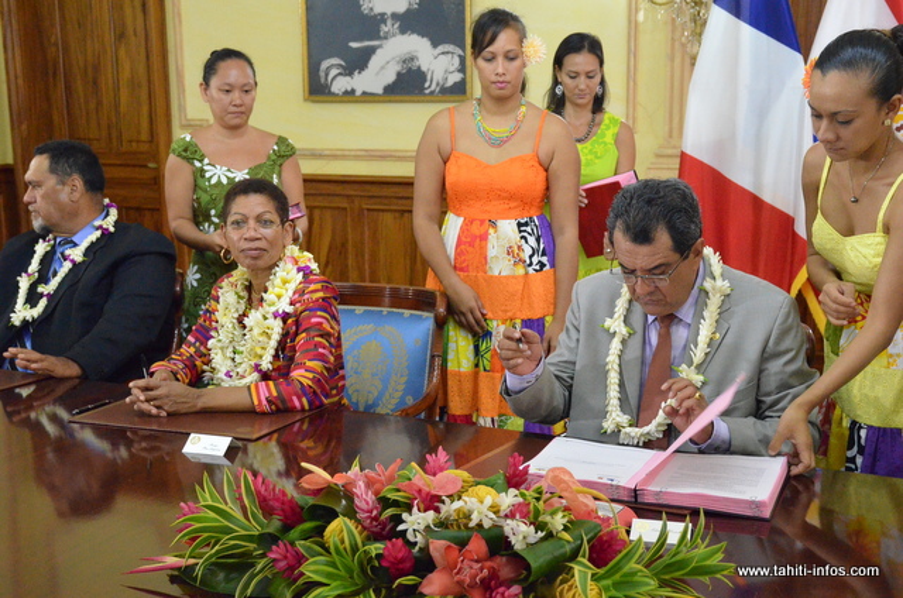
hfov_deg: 39.0
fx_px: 1277
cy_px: 299
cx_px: 452
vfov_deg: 26.4
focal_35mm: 51
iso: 6400
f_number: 5.6
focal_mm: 34
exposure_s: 1/125
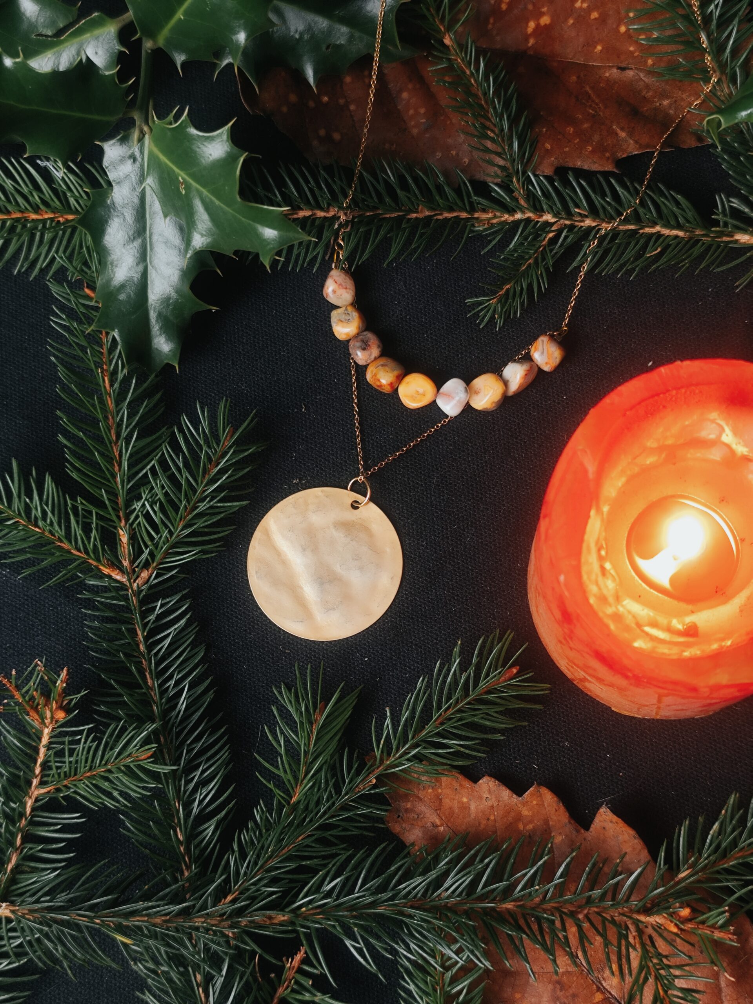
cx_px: 376
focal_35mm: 46
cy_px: 502
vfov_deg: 41.2
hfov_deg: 31.5
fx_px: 1334
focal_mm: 6.19
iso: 125
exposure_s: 1/33.3
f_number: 1.65
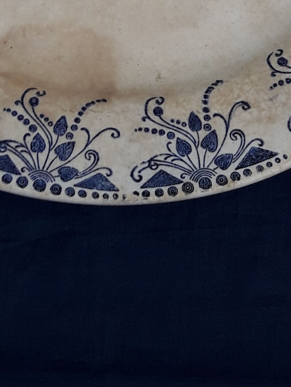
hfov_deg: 18.4
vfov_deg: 22.5
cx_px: 93
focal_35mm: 80
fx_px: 897
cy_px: -79
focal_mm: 3.7
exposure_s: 1/430
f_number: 1.9
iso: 40
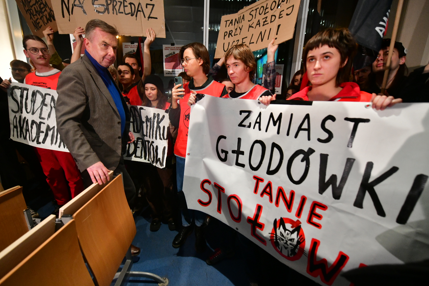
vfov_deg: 77.3
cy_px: 148
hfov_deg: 100.3
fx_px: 179
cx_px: 206
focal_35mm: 15
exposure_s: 1/125
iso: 1800
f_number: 2.8
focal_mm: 14
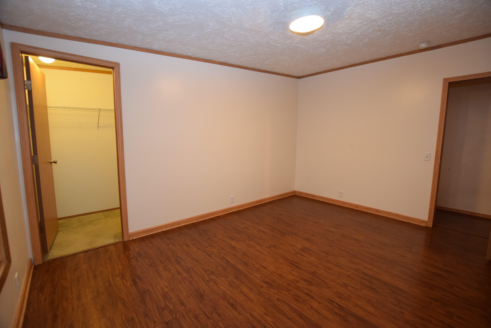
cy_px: 164
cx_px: 246
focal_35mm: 15
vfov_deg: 77.4
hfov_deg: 100.3
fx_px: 205
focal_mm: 10
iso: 1250
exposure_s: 1/60
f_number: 3.5
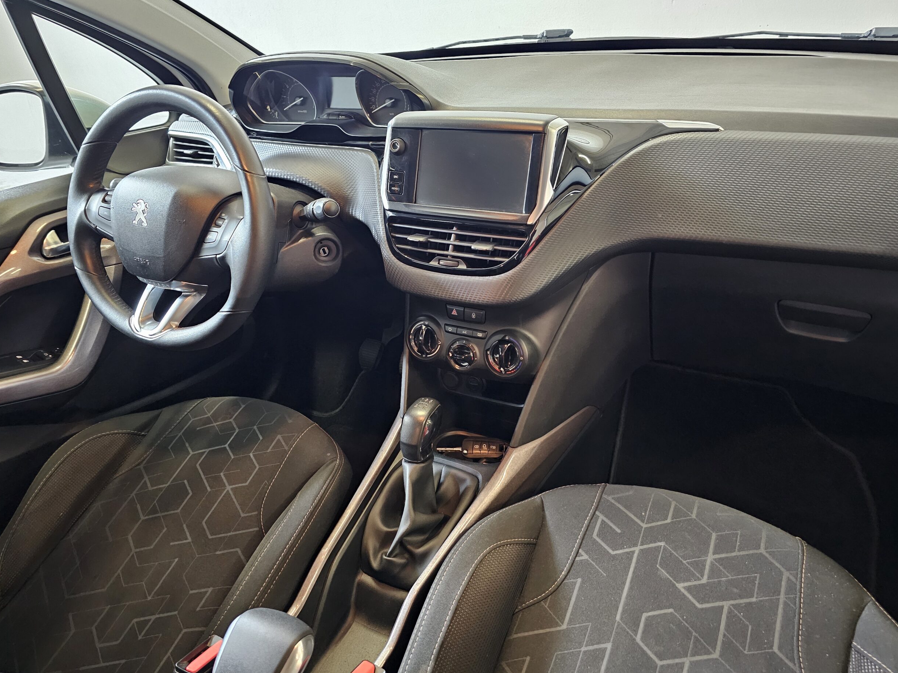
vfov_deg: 56.8
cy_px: 343
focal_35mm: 24
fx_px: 623
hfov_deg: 71.6
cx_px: 464
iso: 1250
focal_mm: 6.3
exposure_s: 1/25
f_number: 1.7
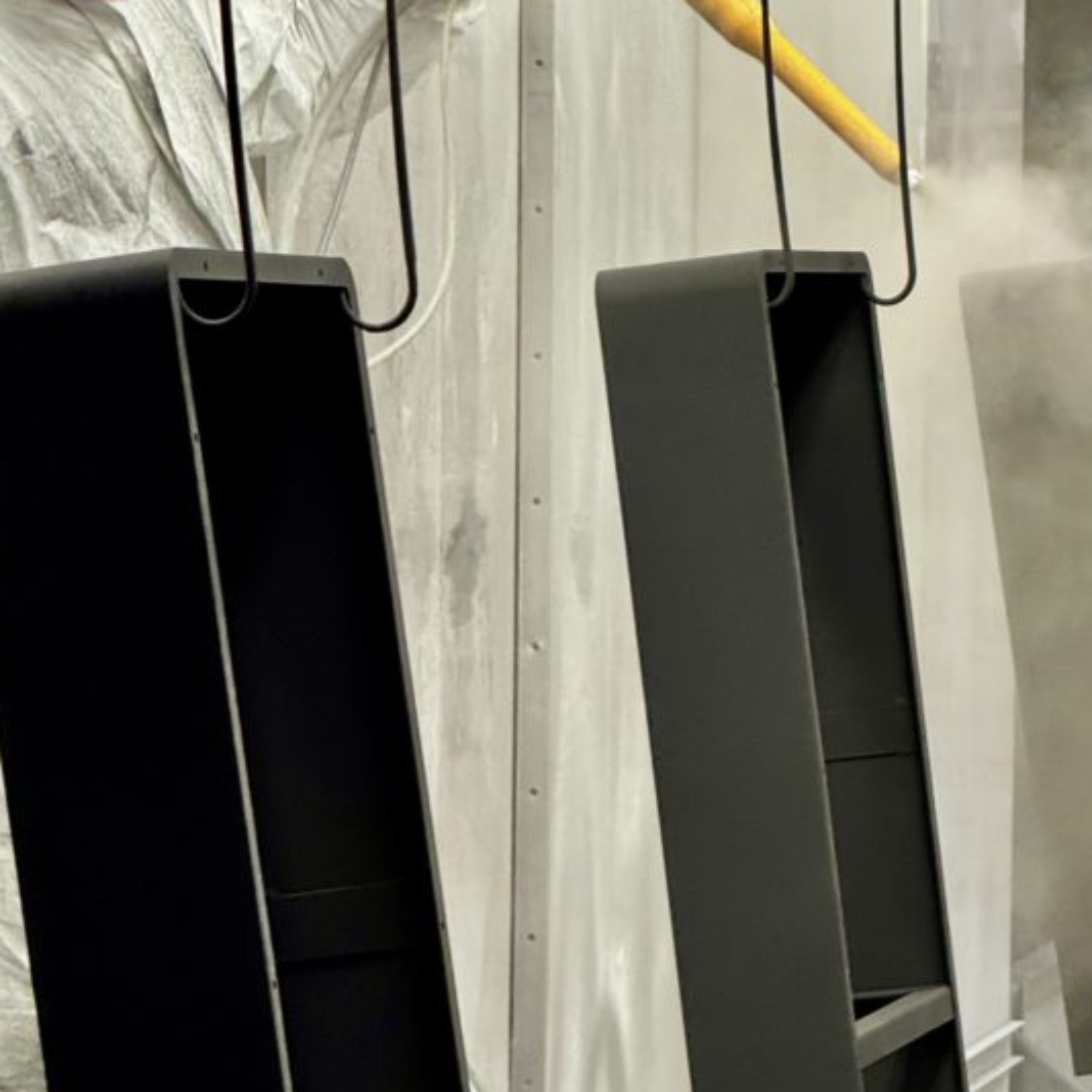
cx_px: 656
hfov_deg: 9.1
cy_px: 561
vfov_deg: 9.1
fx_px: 6888
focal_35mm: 193
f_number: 2.8
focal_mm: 15.66
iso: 320
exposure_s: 1/60
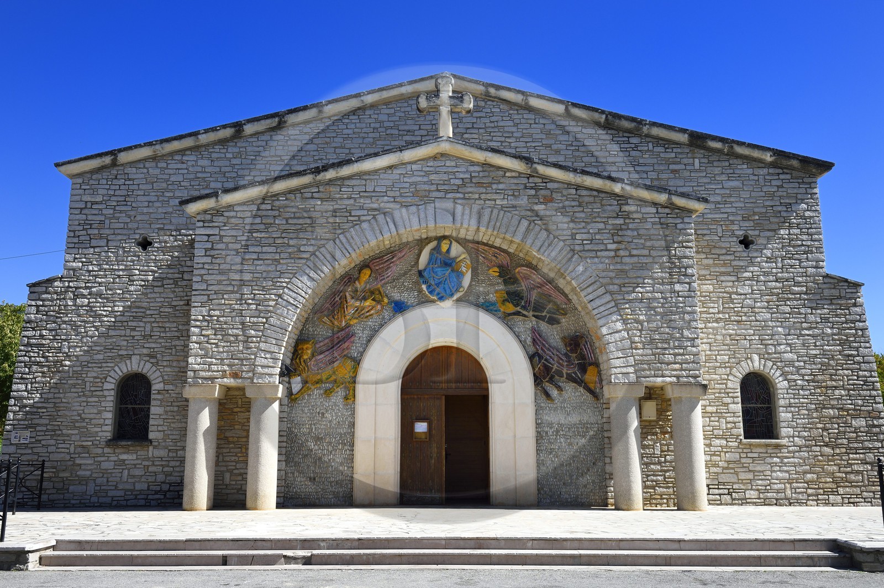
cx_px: 442
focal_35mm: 34
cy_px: 294
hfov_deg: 55.8
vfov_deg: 38.8
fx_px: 834
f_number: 13
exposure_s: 1/200
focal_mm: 34
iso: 200
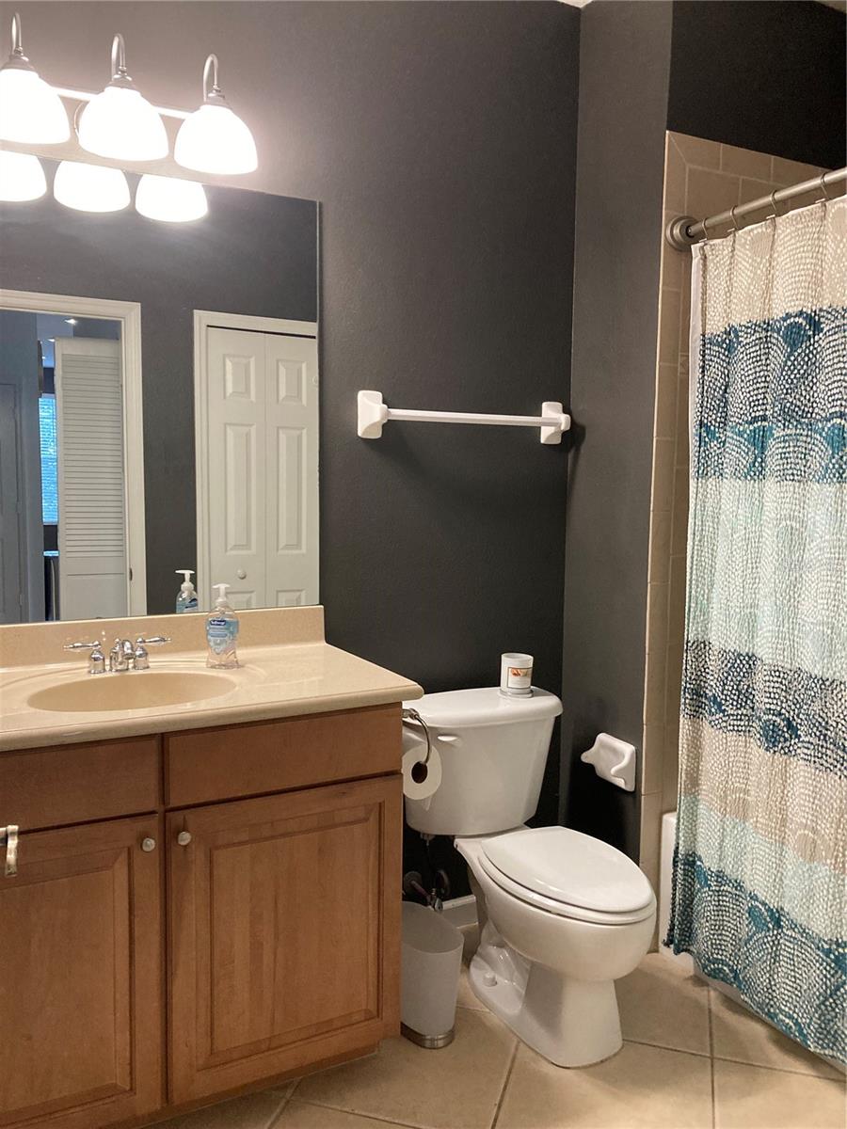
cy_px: 564
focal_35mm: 28
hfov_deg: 49.7
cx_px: 424
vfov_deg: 63.4
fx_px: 913
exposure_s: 1/60
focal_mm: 3.99
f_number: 1.8
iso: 320
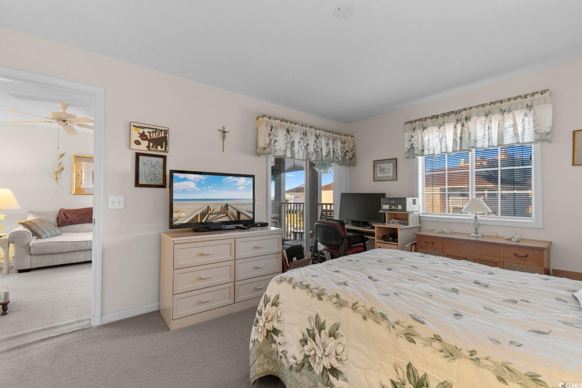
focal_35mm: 15
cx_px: 291
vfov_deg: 77.3
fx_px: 242
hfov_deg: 100.4
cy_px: 194
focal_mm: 10
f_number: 4.5
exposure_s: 1/4
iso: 100
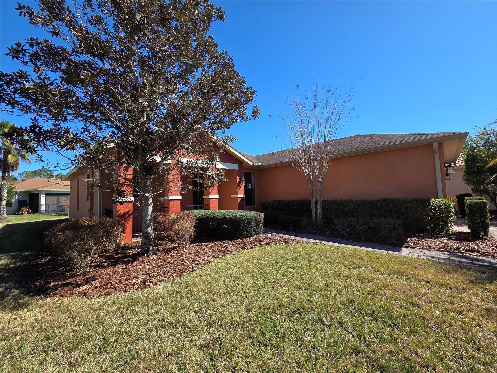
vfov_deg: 89.9
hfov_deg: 106.2
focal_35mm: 13
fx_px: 187
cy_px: 186
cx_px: 248
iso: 50
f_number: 2.2
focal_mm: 2.2
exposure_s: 1/1354
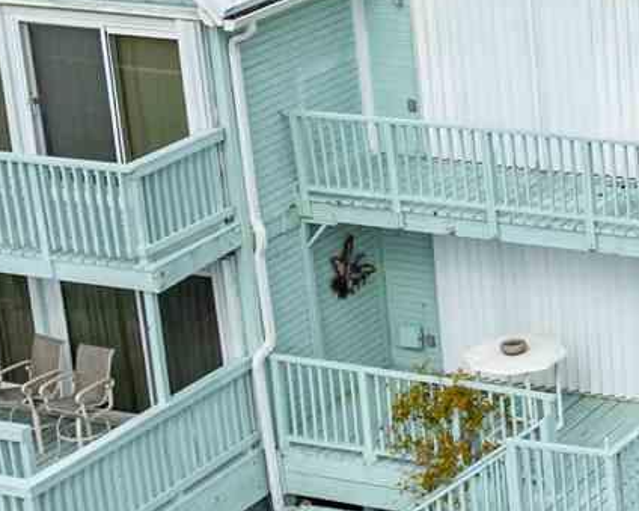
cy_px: 246
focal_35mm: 113
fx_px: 2137
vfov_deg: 13.6
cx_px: 916
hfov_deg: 15.8
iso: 100
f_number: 2.8
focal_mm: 12.29
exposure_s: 1/2000
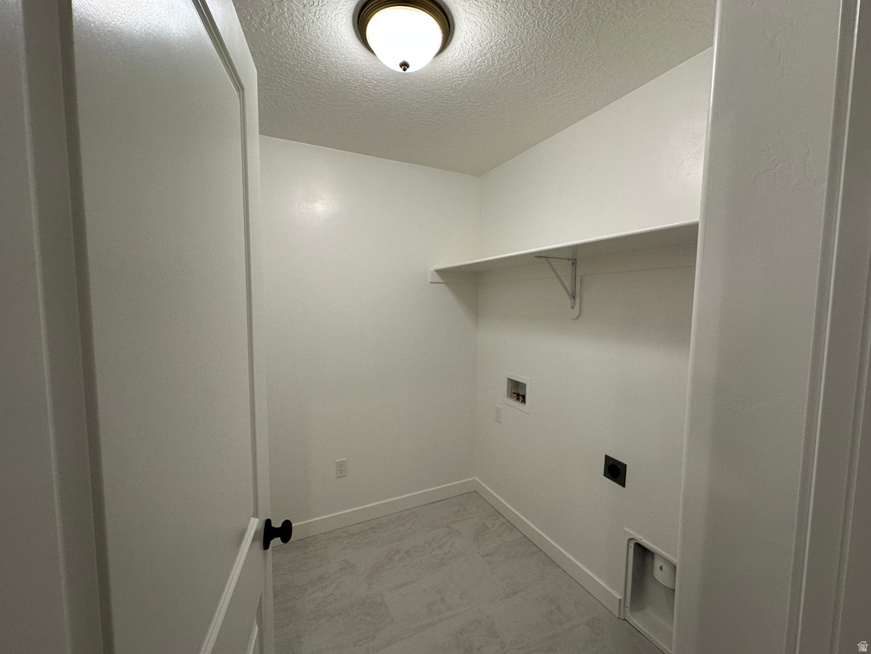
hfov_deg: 102.1
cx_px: 436
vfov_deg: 85.7
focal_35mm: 14
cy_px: 327
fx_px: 352
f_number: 2.2
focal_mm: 2.22
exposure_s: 1/120
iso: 125
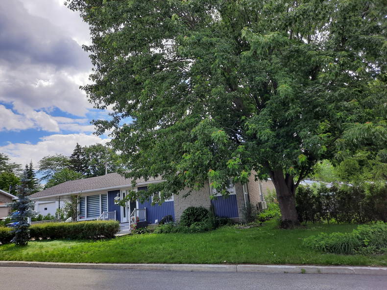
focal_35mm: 25
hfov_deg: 69.4
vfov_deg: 54.9
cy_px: 145
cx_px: 194
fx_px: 279
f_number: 2
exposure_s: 1/474
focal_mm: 4.6
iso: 32
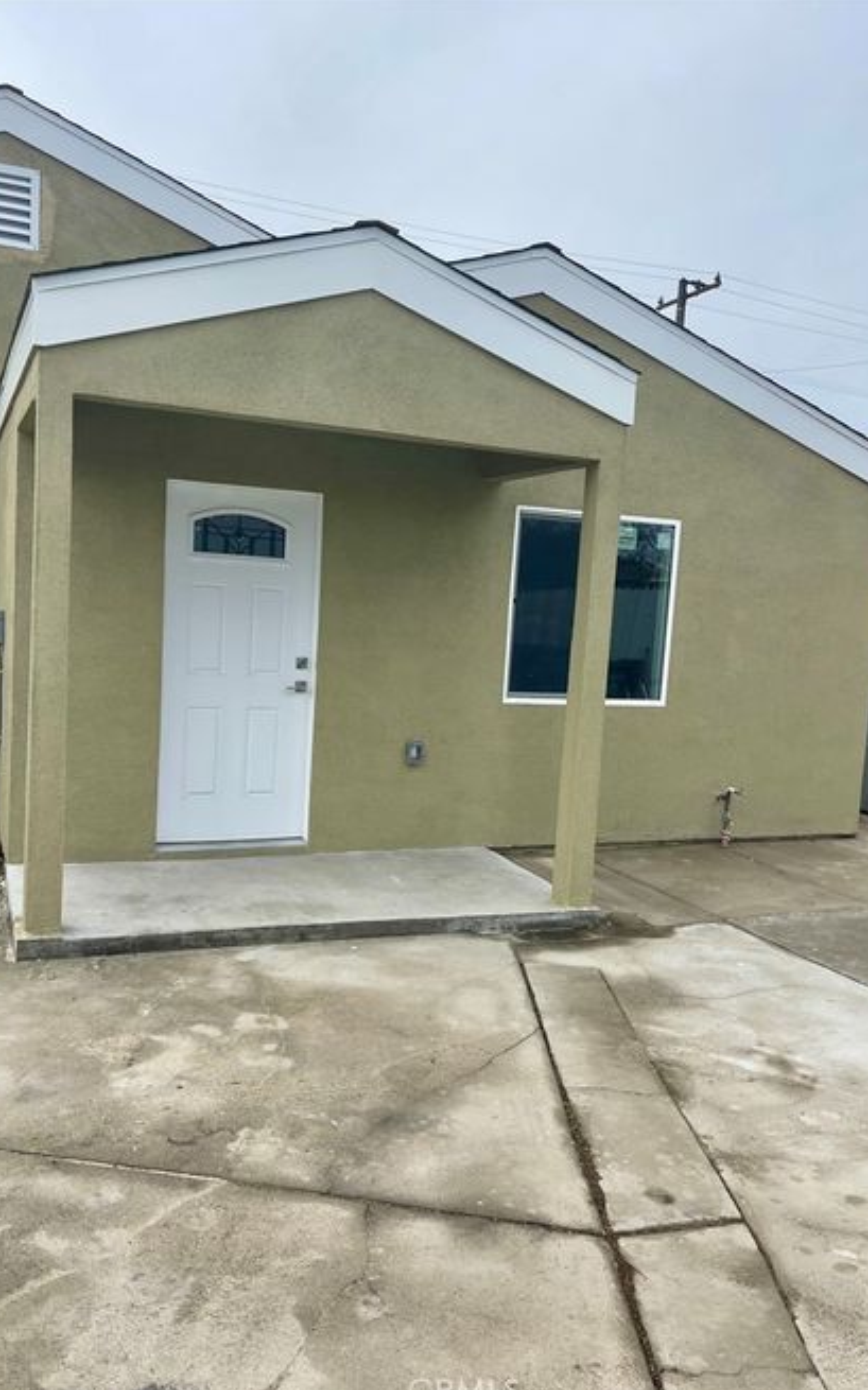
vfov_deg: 68.4
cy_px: 703
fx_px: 1023
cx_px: 367
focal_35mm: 27
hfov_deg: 45.8
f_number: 1.6
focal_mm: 5.1
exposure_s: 1/1739
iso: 32
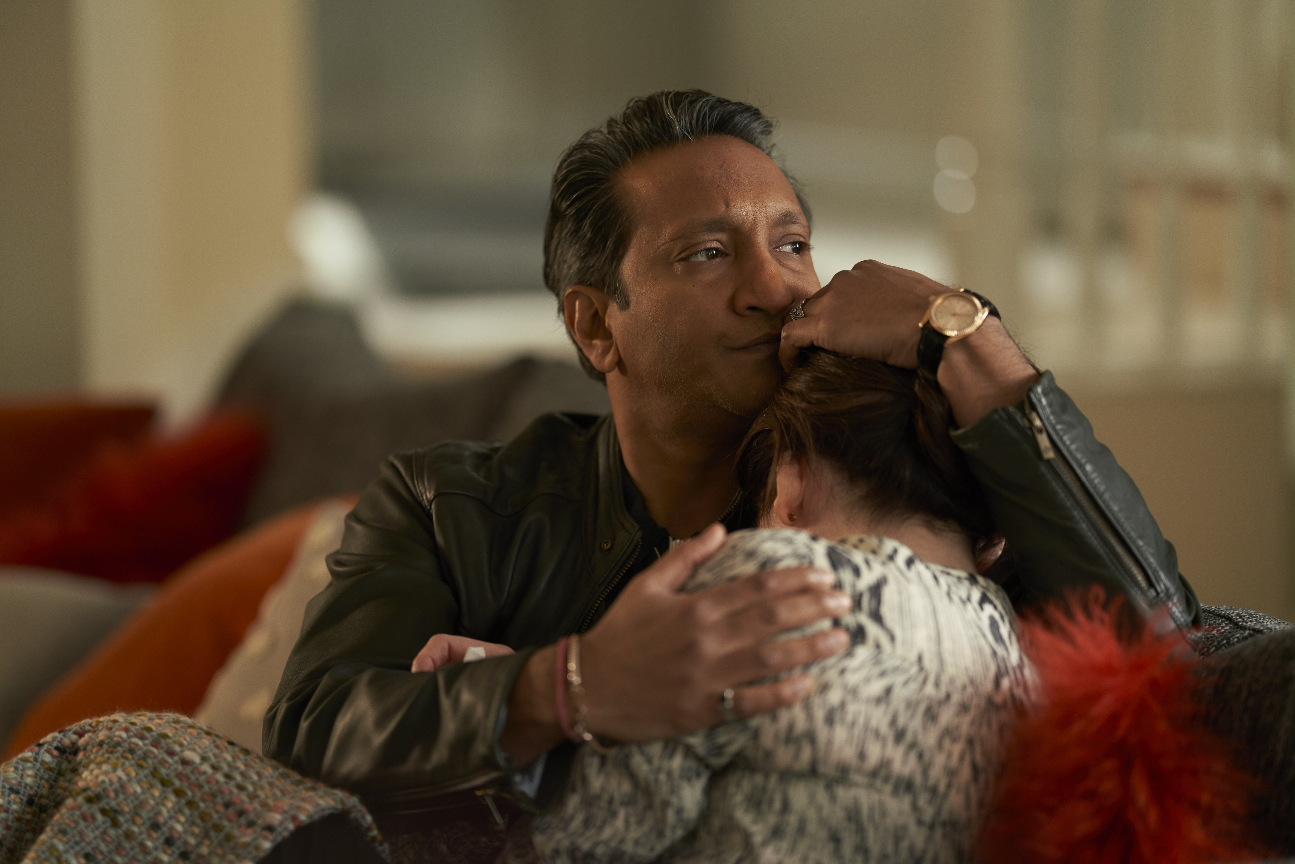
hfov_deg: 15.2
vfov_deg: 10.2
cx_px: 648
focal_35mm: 135
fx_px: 4857
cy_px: 432
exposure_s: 1/200
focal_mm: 135
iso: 800
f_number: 2
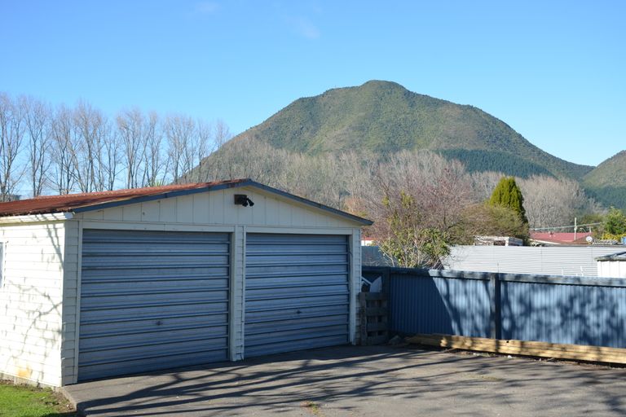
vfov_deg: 33.0
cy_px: 208
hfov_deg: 47.9
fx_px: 704
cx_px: 313
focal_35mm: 40
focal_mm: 27
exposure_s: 1/250
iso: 140
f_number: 8
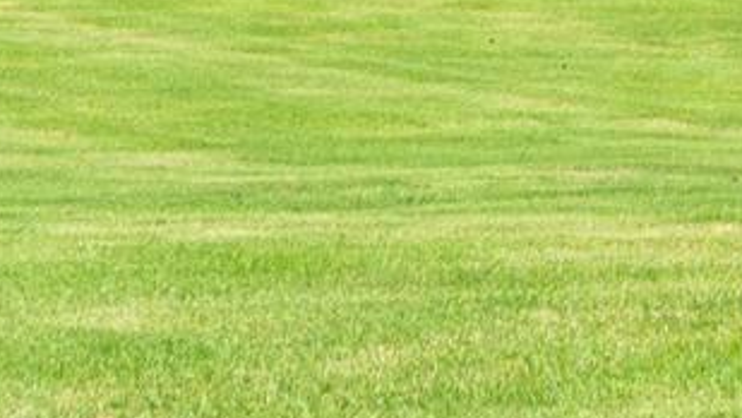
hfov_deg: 9.7
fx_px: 4093
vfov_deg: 5.5
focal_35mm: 208
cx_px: 1460
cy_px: -847
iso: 250
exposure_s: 1/400
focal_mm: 20
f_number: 9
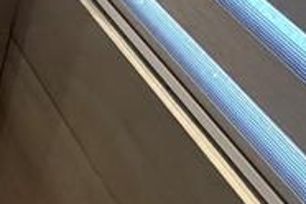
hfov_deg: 19.6
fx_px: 680
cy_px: -253
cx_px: -227
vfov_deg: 13.5
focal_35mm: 80
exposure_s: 1/120
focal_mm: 2.22
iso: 320
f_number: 2.2
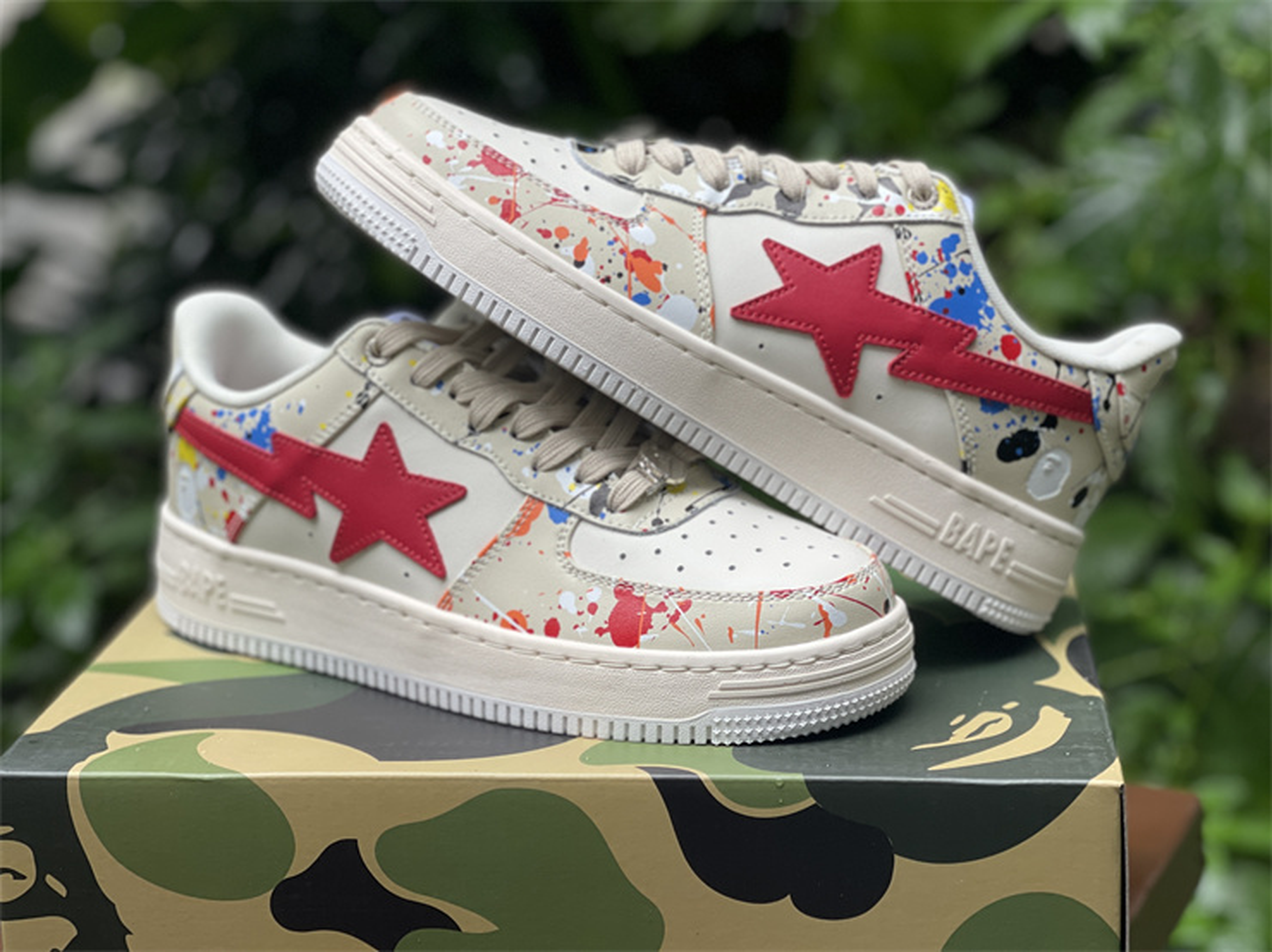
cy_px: 476
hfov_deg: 30.3
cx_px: 636
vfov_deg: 22.9
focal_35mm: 64
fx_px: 2350
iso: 50
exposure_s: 1/121
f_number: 2.2
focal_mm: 7.5
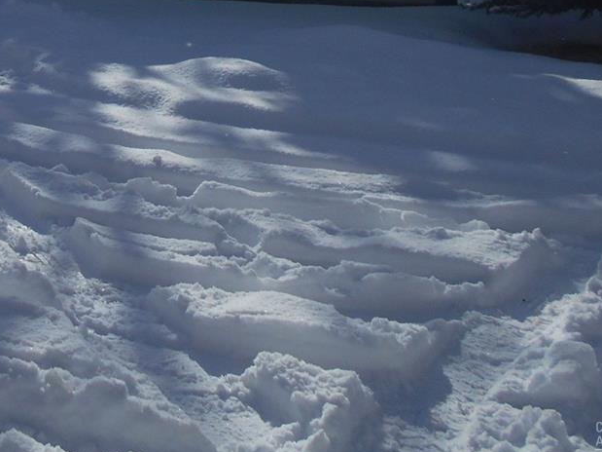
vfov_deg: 21.7
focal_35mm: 63
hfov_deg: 29.0
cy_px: -79
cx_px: 14
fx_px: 1095
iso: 80
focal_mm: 4.6
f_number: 8
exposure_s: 1/640
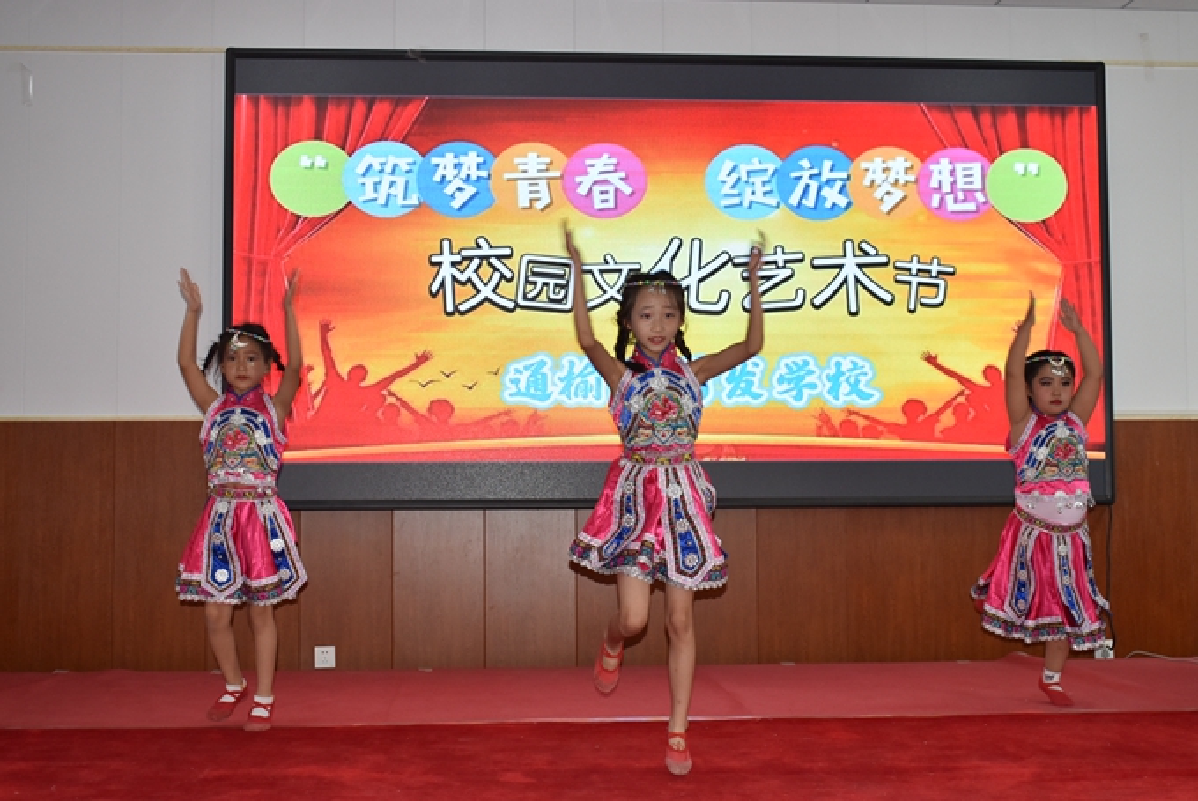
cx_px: 599
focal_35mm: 45
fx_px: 1499
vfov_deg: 29.9
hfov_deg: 43.6
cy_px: 400
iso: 720
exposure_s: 1/125
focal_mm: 30
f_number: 5.6
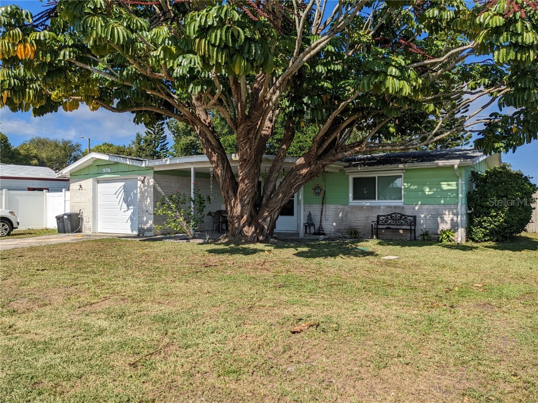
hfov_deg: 65.3
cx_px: 269
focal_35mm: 27
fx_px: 420
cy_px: 202
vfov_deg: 51.4
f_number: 1.73
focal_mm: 4.38
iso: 40
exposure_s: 1/3906
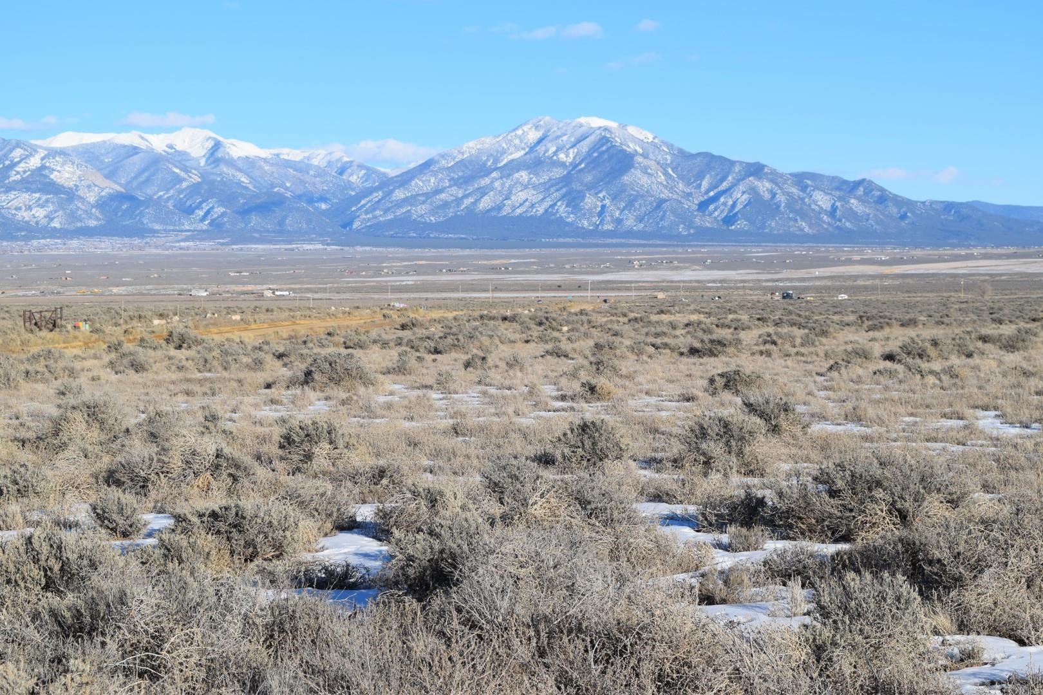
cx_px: 522
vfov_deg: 17.5
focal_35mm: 78
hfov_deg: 26.0
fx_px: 2260
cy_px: 348
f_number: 10
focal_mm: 52
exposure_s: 1/400
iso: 200
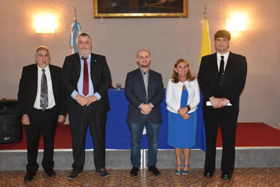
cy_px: 94
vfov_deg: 36.9
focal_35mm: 36
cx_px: 140
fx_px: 280
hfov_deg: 53.1
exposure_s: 1/60
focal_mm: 24
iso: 1600
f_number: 5.6
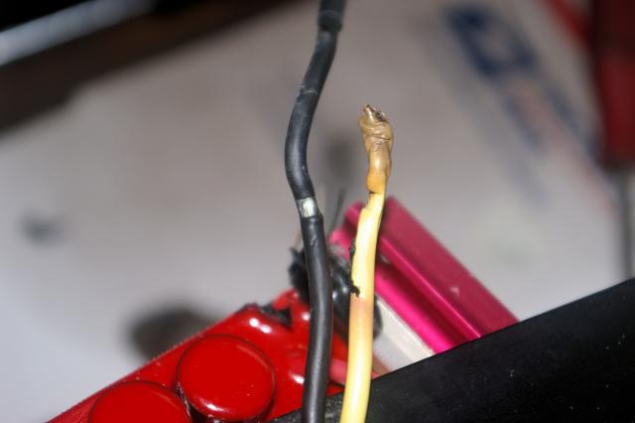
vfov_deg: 16.5
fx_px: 1454
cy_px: 212
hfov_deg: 24.6
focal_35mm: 82
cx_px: 318
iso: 200
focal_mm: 55
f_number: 5.6
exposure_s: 1/80
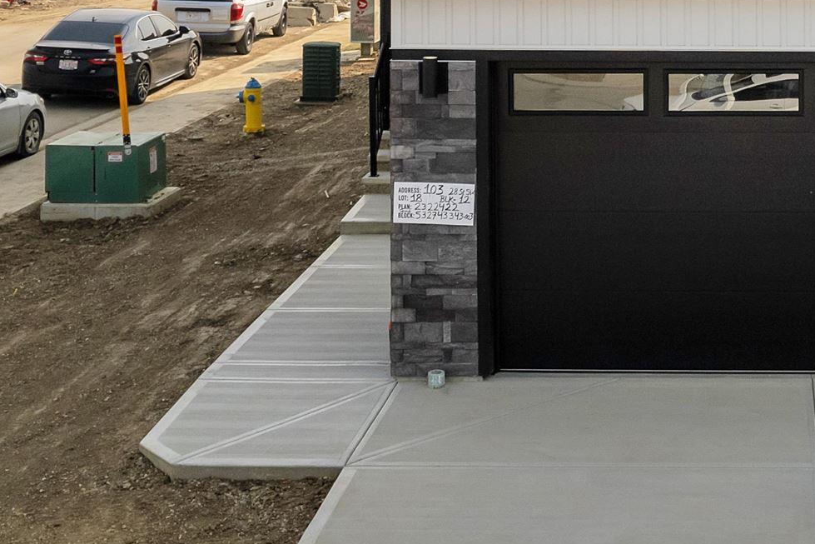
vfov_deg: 18.4
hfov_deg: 28.0
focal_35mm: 69
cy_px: -152
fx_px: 1562
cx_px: 758
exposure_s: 1/4000
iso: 100
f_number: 2.4
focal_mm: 8.38
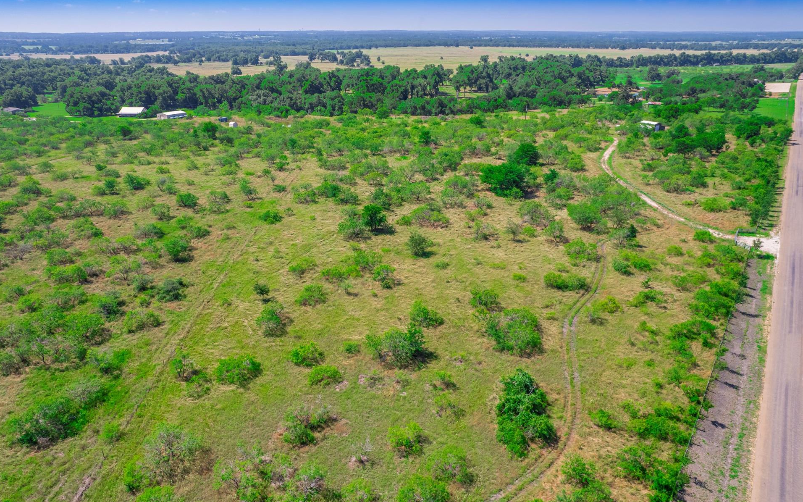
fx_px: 525
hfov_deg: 74.8
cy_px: 277
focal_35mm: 24
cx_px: 387
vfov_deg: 51.0
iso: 110
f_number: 2.8
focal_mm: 8.38
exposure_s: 1/1600
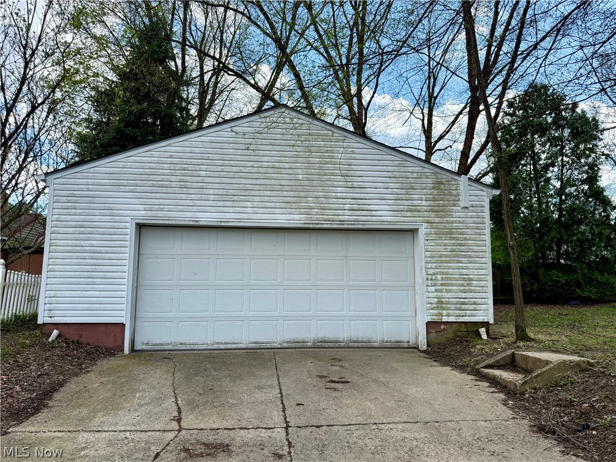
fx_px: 427
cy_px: 231
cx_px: 308
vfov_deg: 56.8
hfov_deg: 71.6
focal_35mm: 24
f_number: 1.78
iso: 100
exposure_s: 1/2445
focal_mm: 6.76
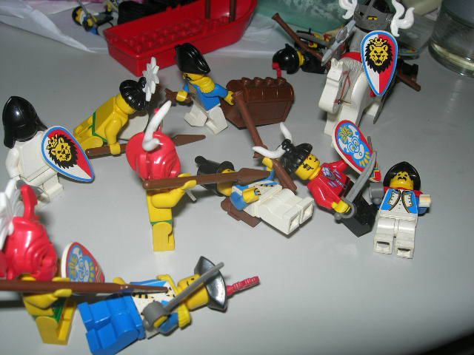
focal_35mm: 38
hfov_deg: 49.0
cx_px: 237
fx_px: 520
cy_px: 178
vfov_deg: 37.7
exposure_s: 1/60.1
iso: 64
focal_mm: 7.8
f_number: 4.8
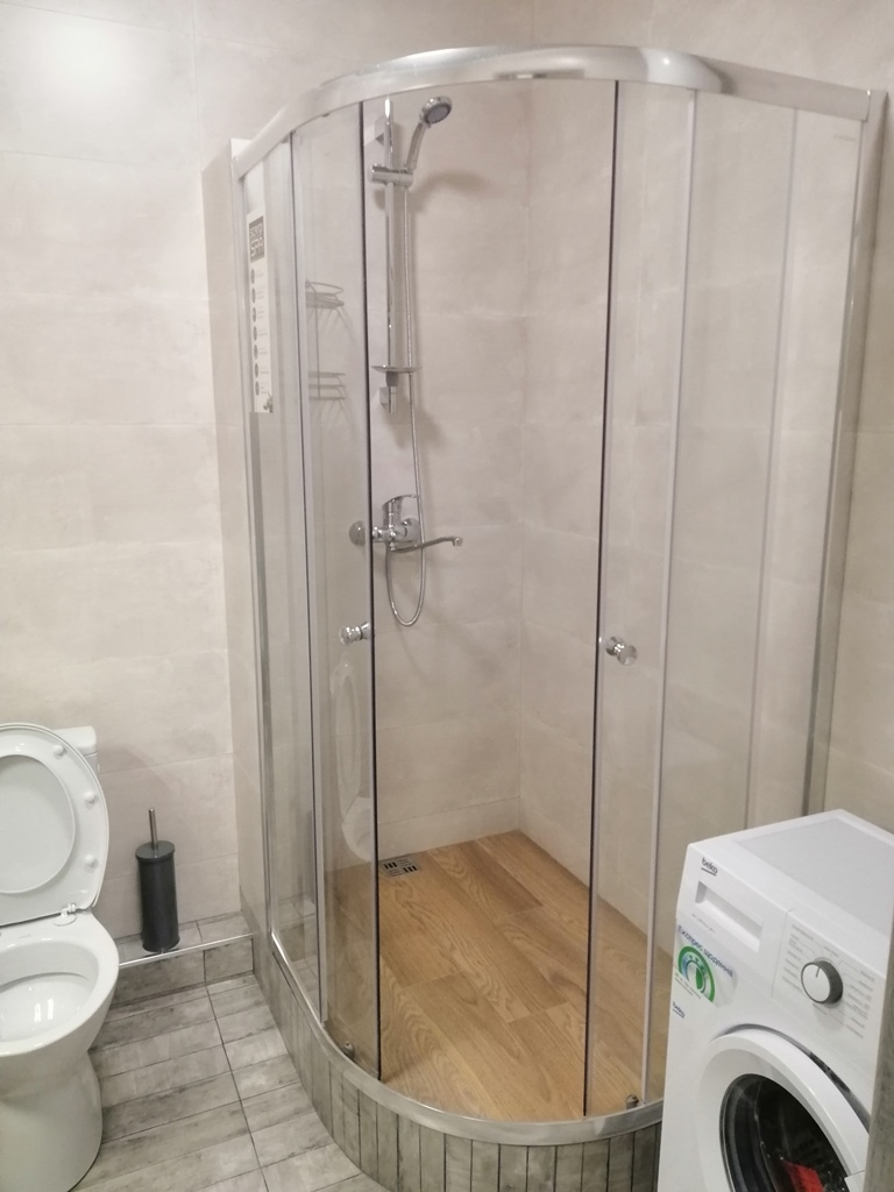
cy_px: 596
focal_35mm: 26
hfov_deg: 53.1
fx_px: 895
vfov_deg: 67.3
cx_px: 447
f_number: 2.2
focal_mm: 3.81
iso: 400
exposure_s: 1/30
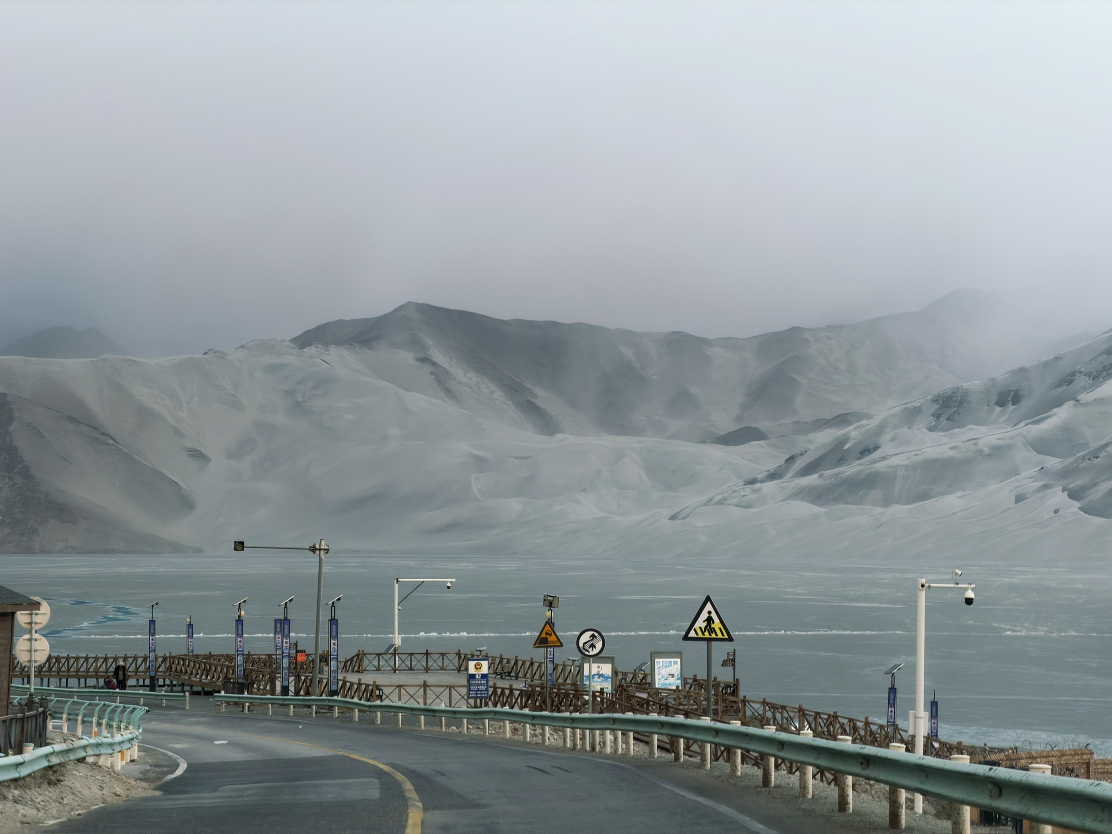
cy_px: 417
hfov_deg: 19.6
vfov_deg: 14.8
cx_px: 556
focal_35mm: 100
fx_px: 3212
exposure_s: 1/121
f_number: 2.8
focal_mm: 16.89
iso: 80
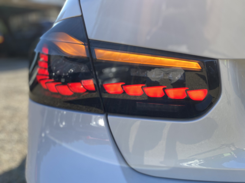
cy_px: 92
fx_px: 184
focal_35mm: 26
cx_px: 122
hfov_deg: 67.3
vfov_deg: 53.1
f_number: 1.8
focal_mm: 4.25
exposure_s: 1/793
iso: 32
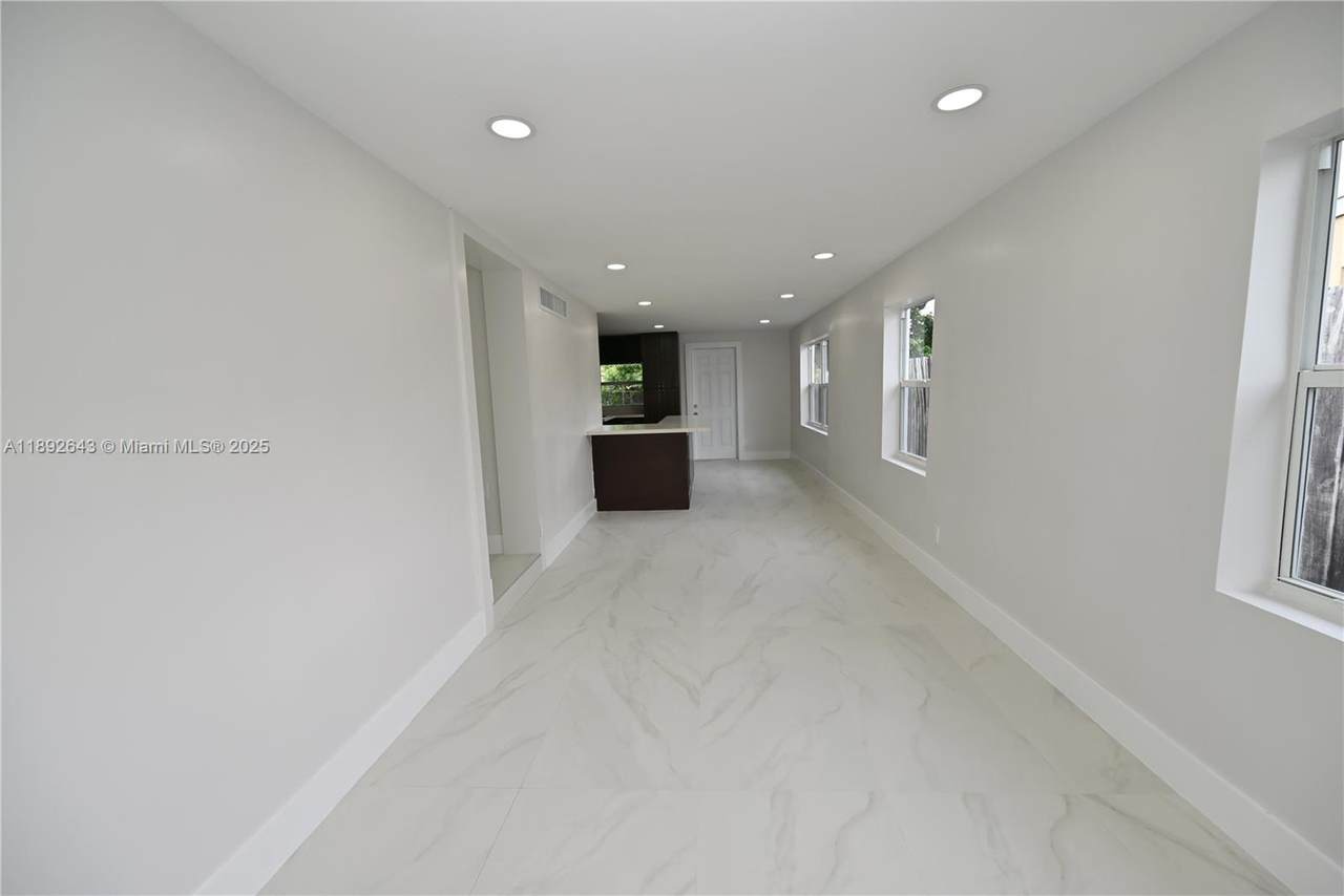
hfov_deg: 104.2
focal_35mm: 14
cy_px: 448
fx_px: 523
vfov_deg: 81.2
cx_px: 672
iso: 160
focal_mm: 14
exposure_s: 1/125
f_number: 5.6
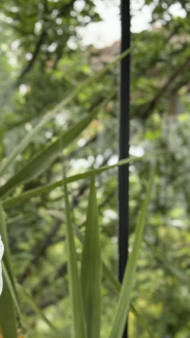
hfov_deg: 8.2
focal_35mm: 144
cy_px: 332
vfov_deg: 14.7
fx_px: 1289
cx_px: -137
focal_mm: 6.76
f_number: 1.78
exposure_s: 1/409
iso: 80
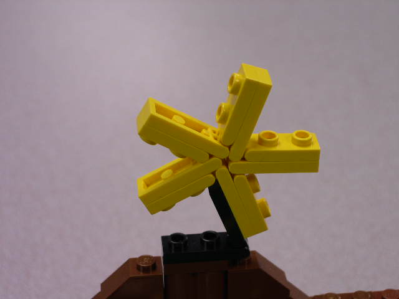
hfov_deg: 20.2
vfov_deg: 15.2
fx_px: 1118
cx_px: 200
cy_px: 150
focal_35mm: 97
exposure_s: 1/13.5
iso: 100
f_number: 4.6
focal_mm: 20.5
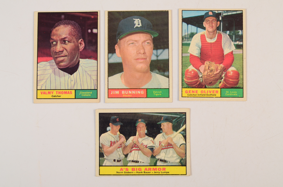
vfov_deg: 26.4
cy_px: 94
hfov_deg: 39.0
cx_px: 142
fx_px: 400
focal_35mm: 51
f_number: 13
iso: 200
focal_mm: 34
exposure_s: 1/160
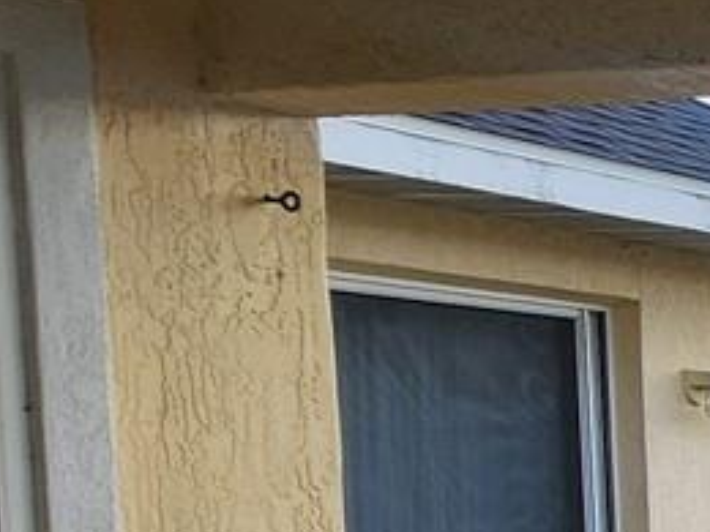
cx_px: 1701
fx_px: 1641
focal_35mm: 80
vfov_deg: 17.3
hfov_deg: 14.9
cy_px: 704
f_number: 2.2
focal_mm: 2.2
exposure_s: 1/624
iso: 50
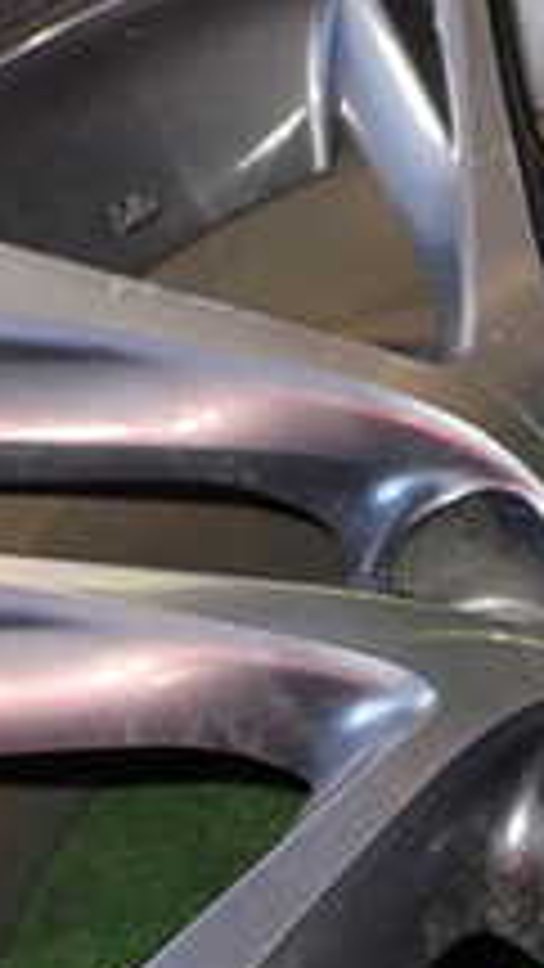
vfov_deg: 23.0
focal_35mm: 91
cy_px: 819
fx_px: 2333
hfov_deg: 12.8
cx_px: 755
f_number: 6.3
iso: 200
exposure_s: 1/30
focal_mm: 5.4
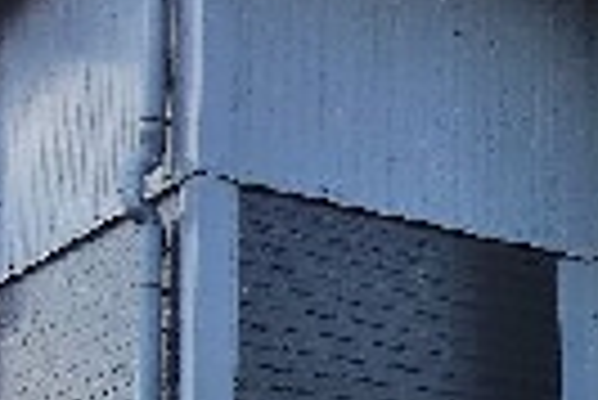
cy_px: 467
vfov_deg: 13.4
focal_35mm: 100
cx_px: 791
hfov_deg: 18.8
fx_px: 1663
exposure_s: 1/1000
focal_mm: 3.6
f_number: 2.8
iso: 80
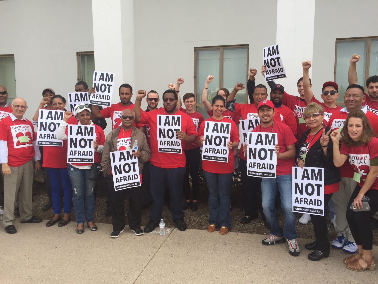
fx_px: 317
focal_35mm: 29
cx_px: 189
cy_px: 142
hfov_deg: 61.7
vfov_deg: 48.2
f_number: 2.2
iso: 32
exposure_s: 1/648
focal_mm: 4.15
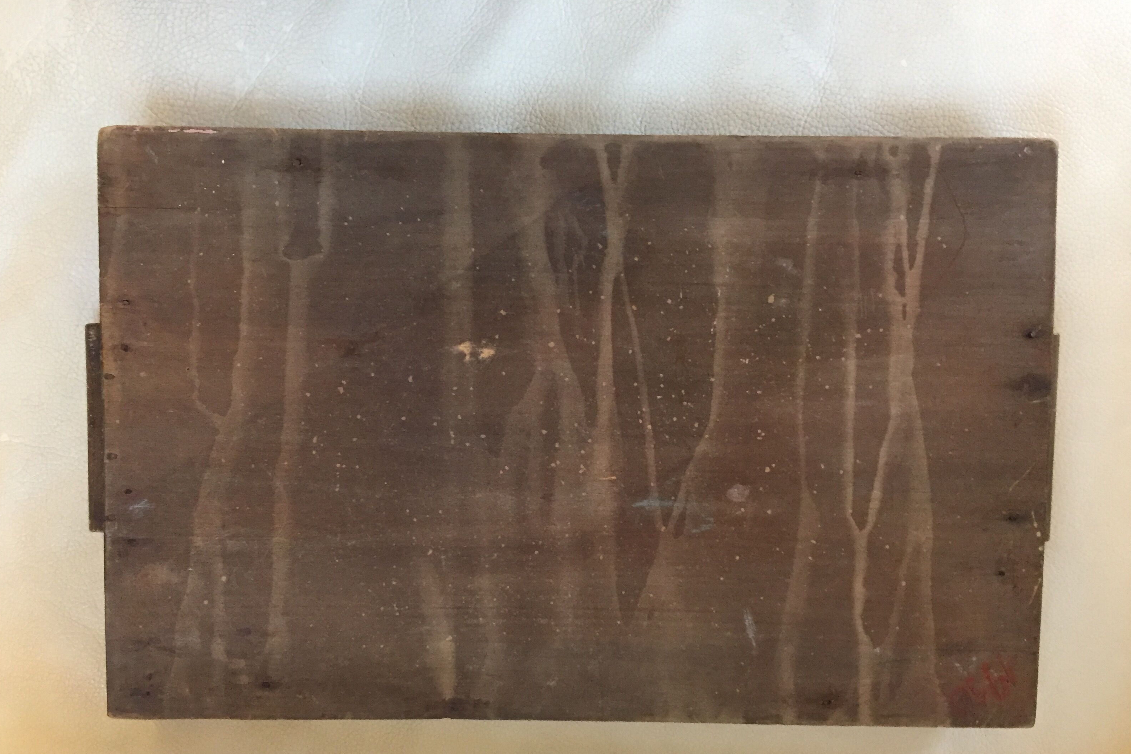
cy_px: 435
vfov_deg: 42.2
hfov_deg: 60.3
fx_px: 974
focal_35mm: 31
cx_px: 553
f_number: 2.2
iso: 250
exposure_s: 1/33
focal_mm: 4.15
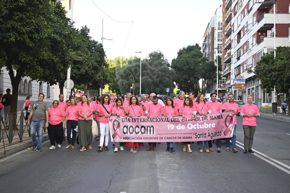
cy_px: 96
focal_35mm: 46
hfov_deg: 43.0
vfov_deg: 29.4
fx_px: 368
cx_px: 145
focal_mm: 30.5
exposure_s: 1/200
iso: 250
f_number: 5.6
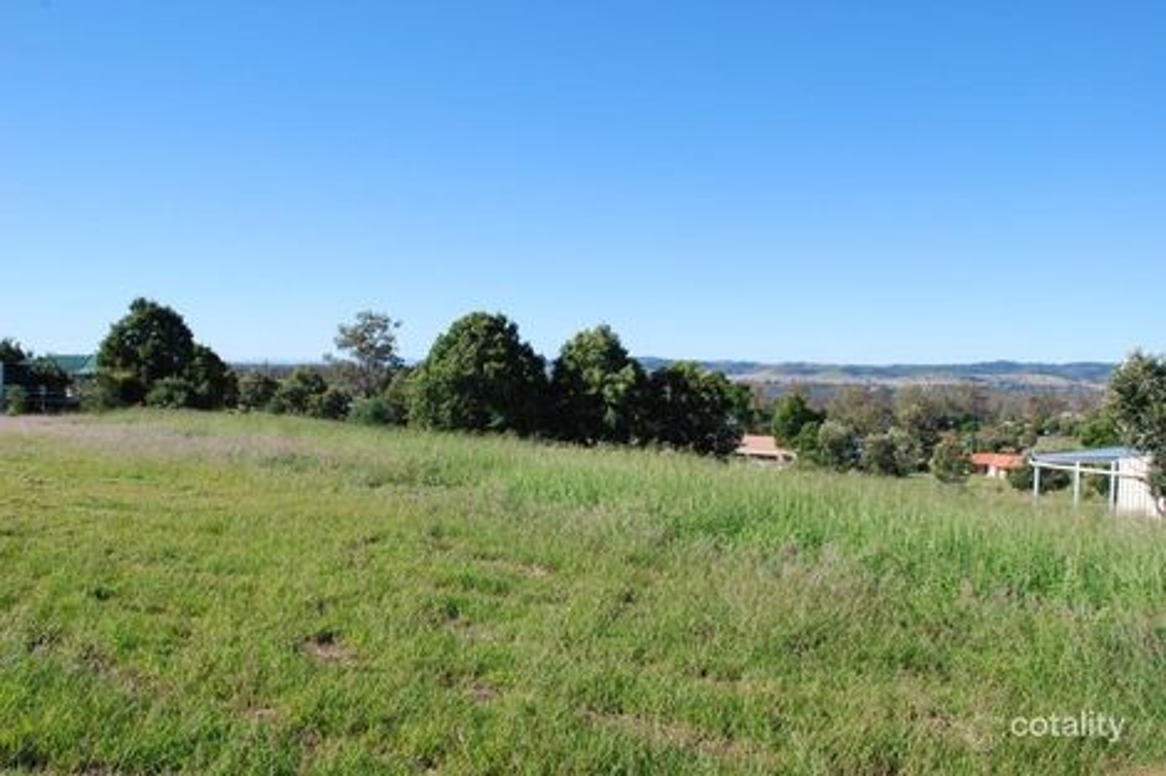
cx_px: 583
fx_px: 874
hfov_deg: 67.4
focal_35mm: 27
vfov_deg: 47.9
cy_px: 388
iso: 200
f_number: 10
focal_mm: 18
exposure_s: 1/200
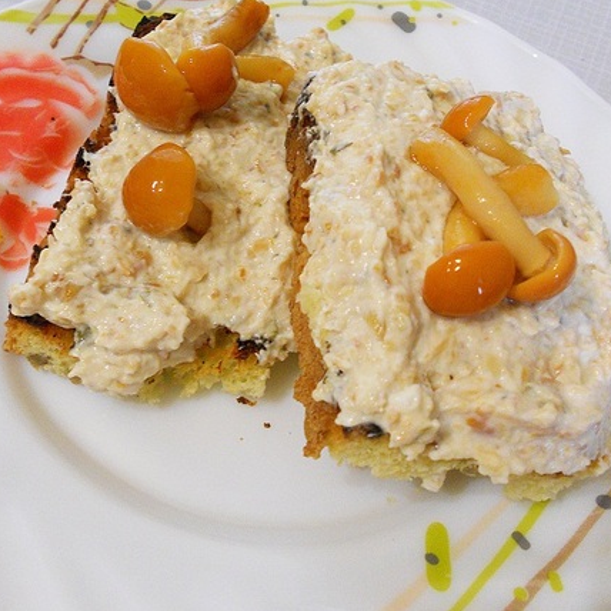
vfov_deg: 43.9
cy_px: 306
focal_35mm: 38
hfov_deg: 43.8
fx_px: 759
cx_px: 266
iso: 400
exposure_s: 1/13
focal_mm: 5.8
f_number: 3.5
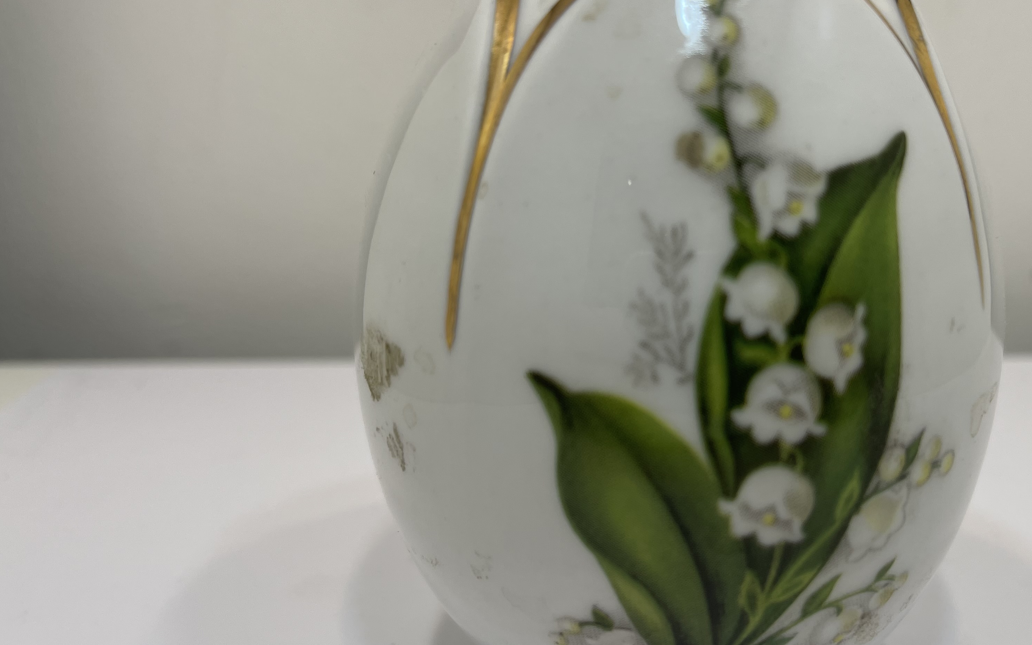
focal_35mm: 36
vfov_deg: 35.3
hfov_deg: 53.3
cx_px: 660
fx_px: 1013
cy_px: 356
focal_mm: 5.1
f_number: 1.6
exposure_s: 1/291
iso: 32
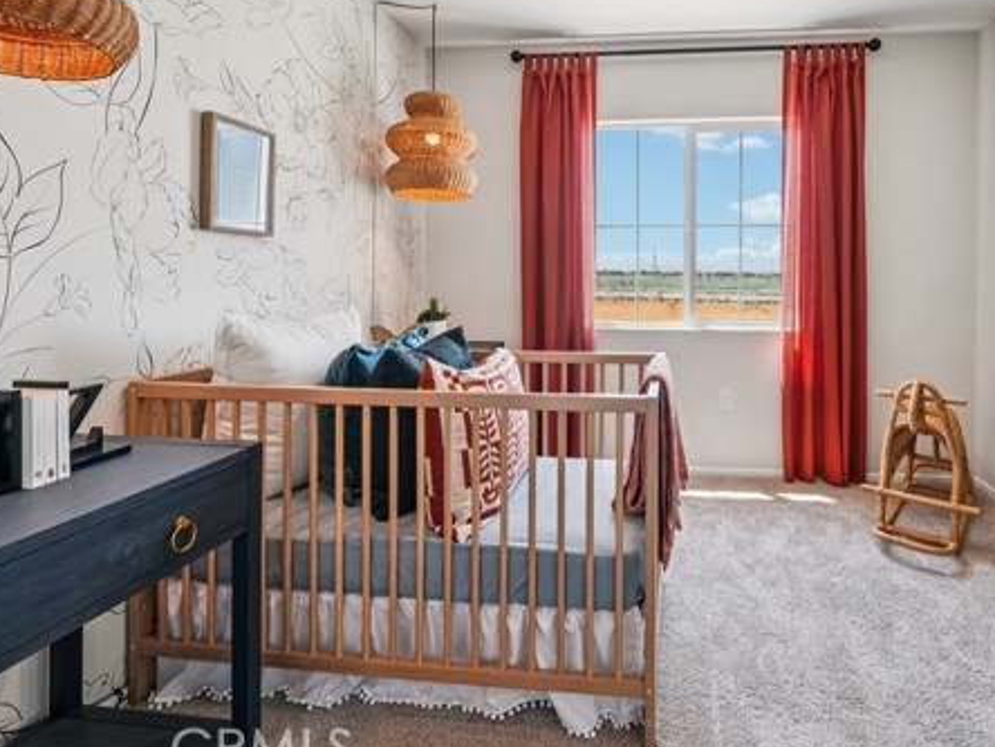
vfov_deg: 70.9
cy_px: 303
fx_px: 517
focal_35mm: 18
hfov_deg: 85.8
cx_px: 630
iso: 400
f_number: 8
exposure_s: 1/30
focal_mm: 13
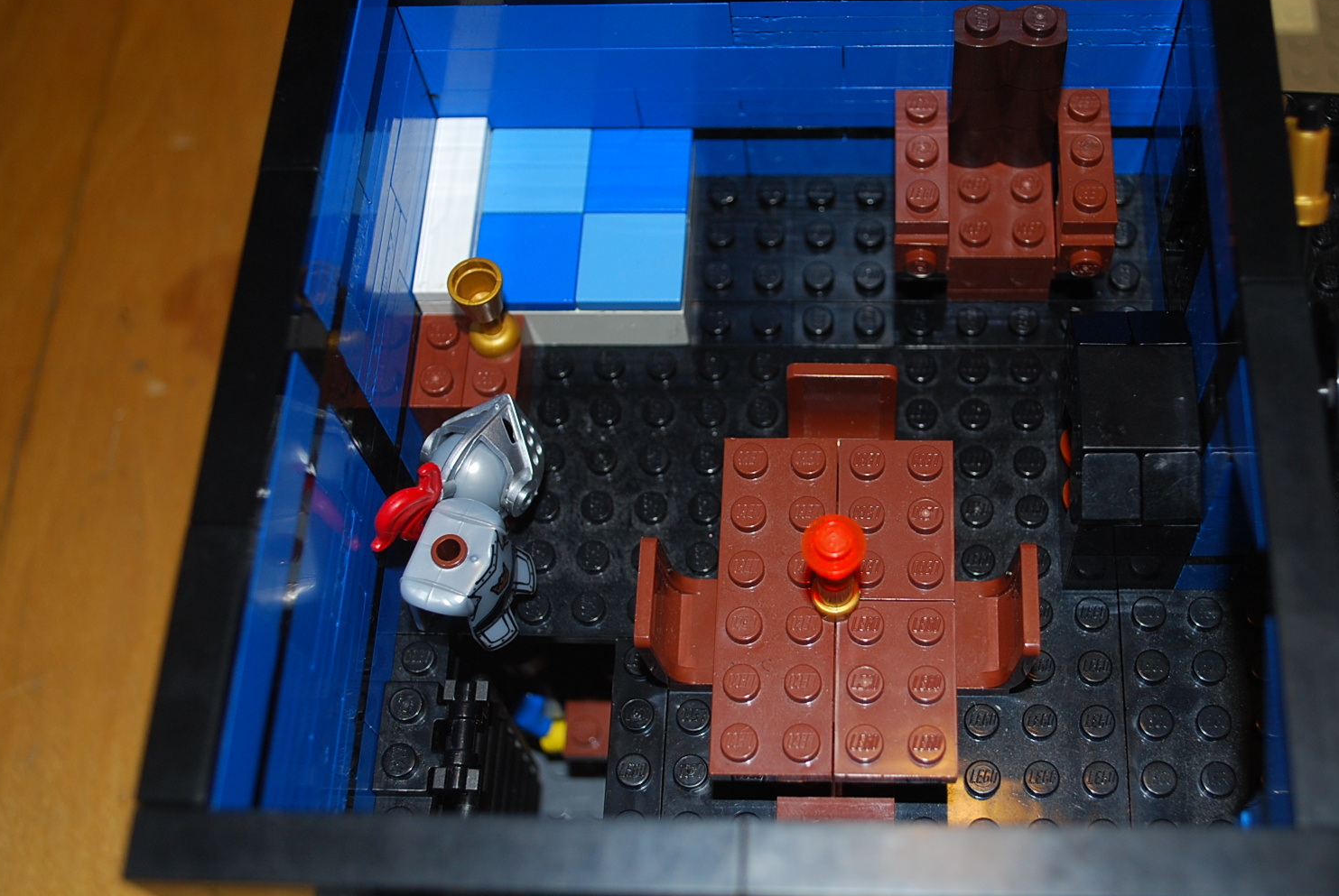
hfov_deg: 41.7
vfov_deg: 28.7
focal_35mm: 47
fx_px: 1750
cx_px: 806
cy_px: 463
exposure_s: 1/60
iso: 200
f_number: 4.2
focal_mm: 24
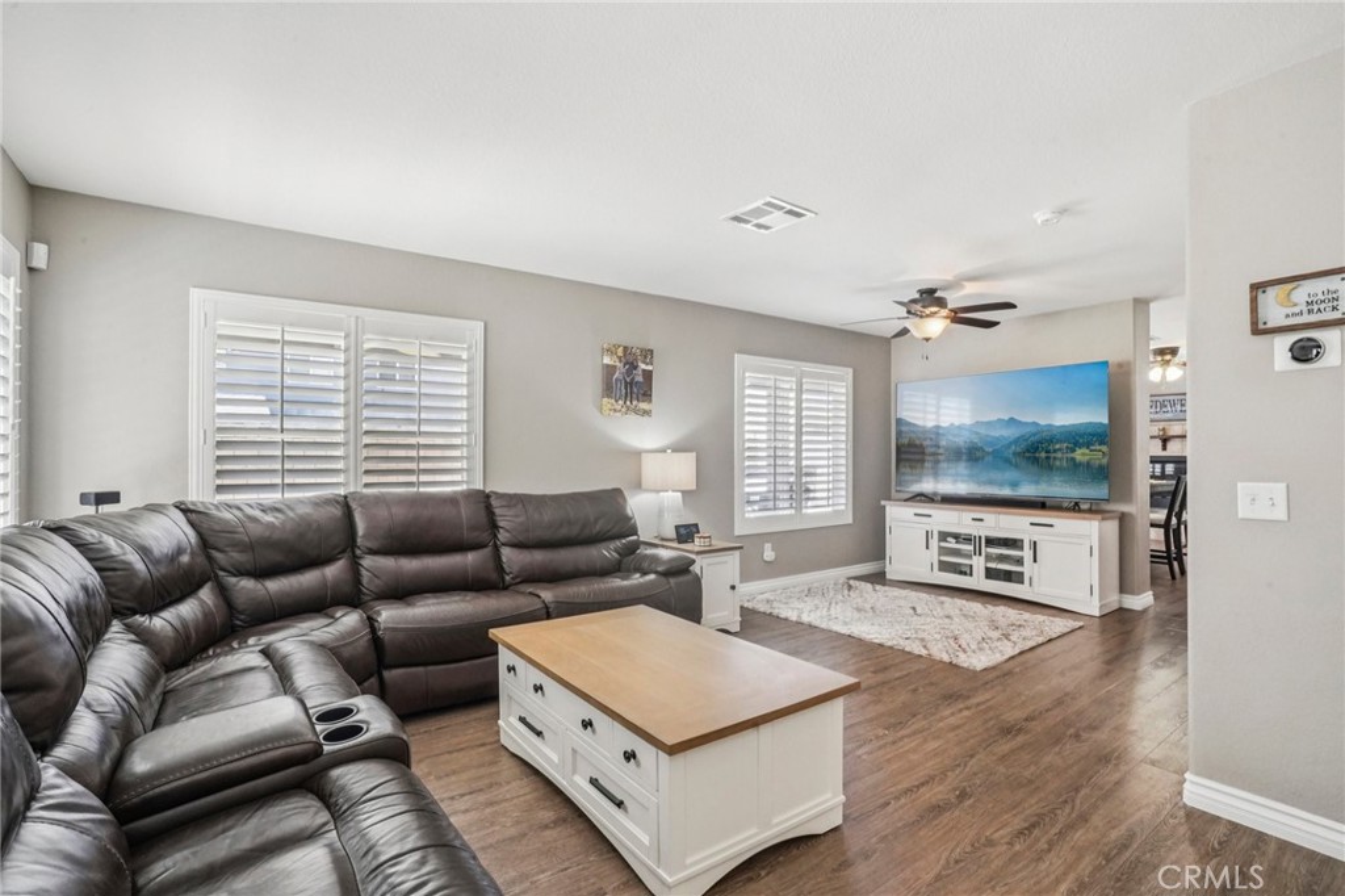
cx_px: 672
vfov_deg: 73.7
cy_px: 448
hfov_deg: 96.8
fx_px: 598
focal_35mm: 16
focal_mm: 16
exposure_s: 1/60
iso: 3200
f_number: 16
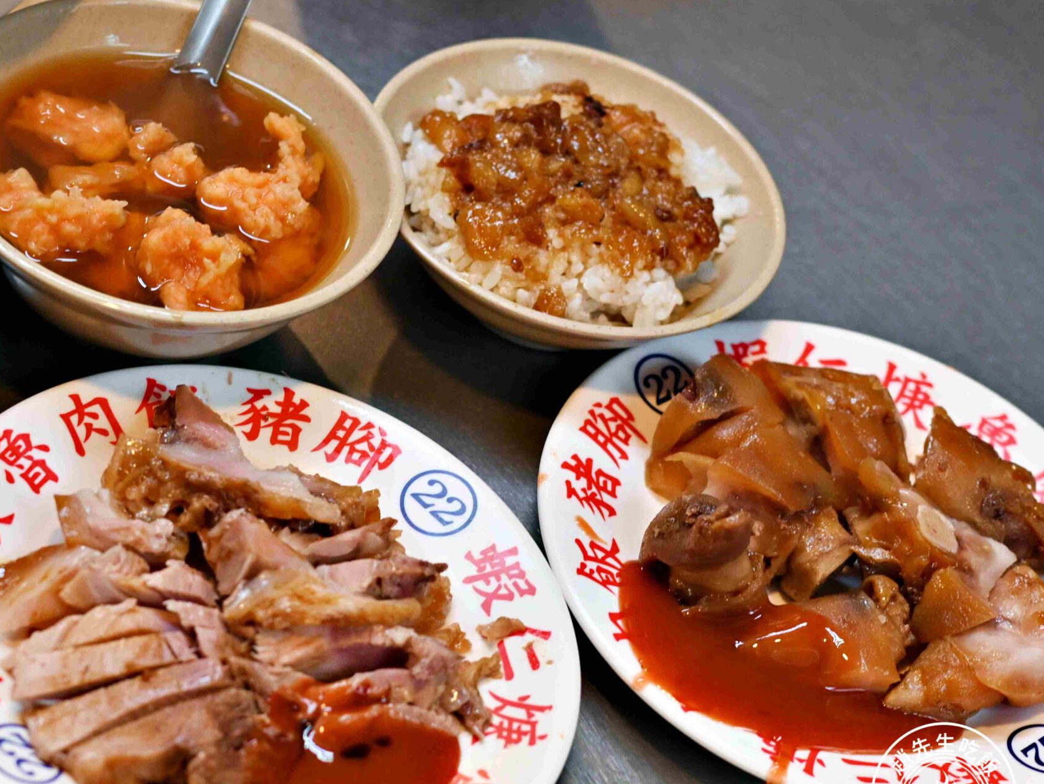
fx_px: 3318
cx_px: 258
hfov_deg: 17.8
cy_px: 388
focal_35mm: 110
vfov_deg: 13.5
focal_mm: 50
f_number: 3.2
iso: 640
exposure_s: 1/160
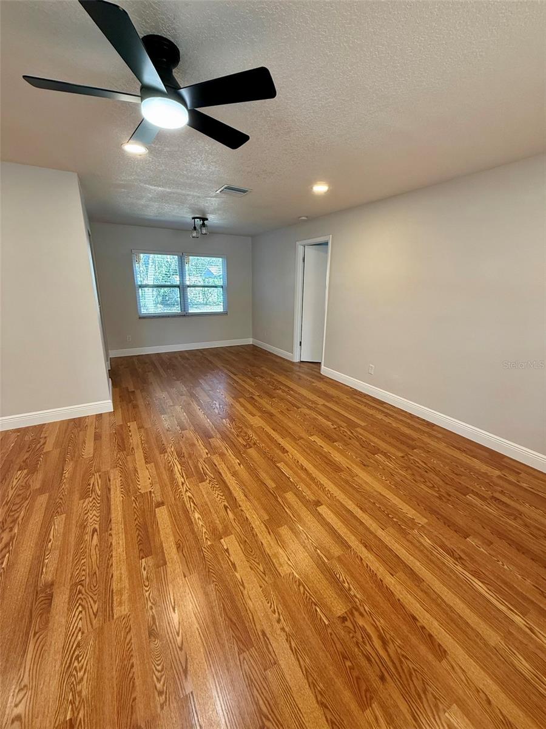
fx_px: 294
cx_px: 273
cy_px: 364
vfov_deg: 102.1
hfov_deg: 85.7
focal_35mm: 14
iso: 160
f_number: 2.2
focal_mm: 2.22
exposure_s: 1/120
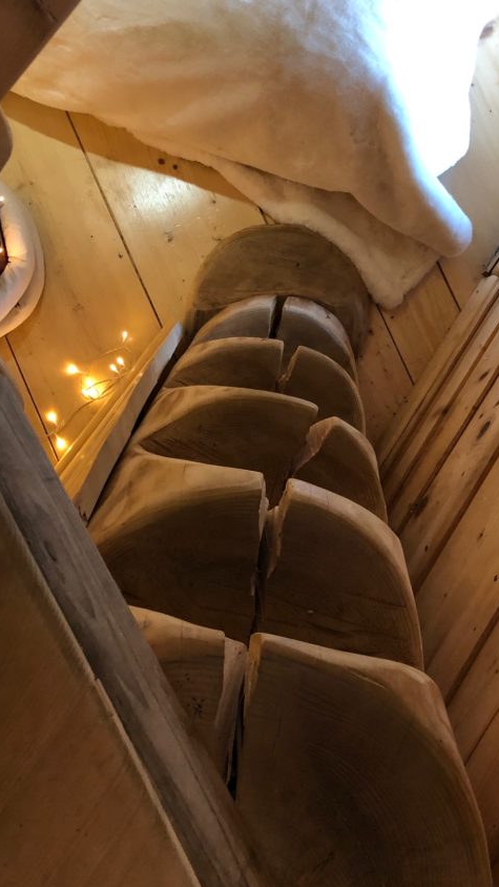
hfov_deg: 31.7
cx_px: 342
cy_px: 353
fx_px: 870
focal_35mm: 37
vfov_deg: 53.6
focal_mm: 4
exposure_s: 1/14
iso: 100
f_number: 1.8
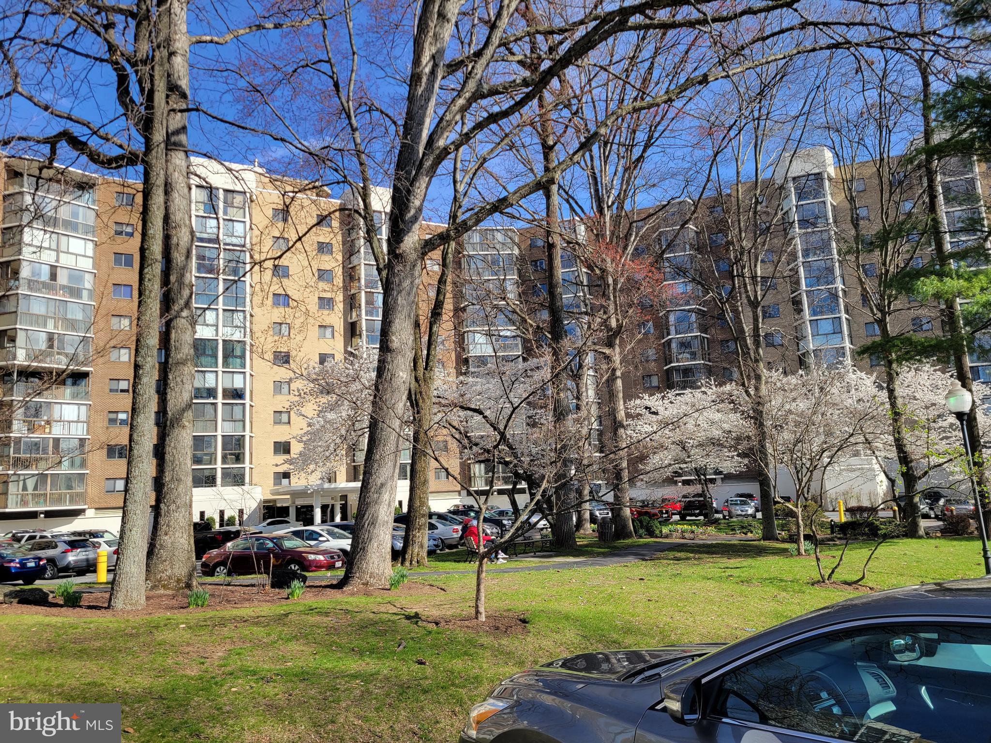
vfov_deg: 53.1
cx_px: 496
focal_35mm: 26
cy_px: 372
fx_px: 744
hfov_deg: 67.3
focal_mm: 5.4
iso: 40
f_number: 1.8
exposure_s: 1/1468
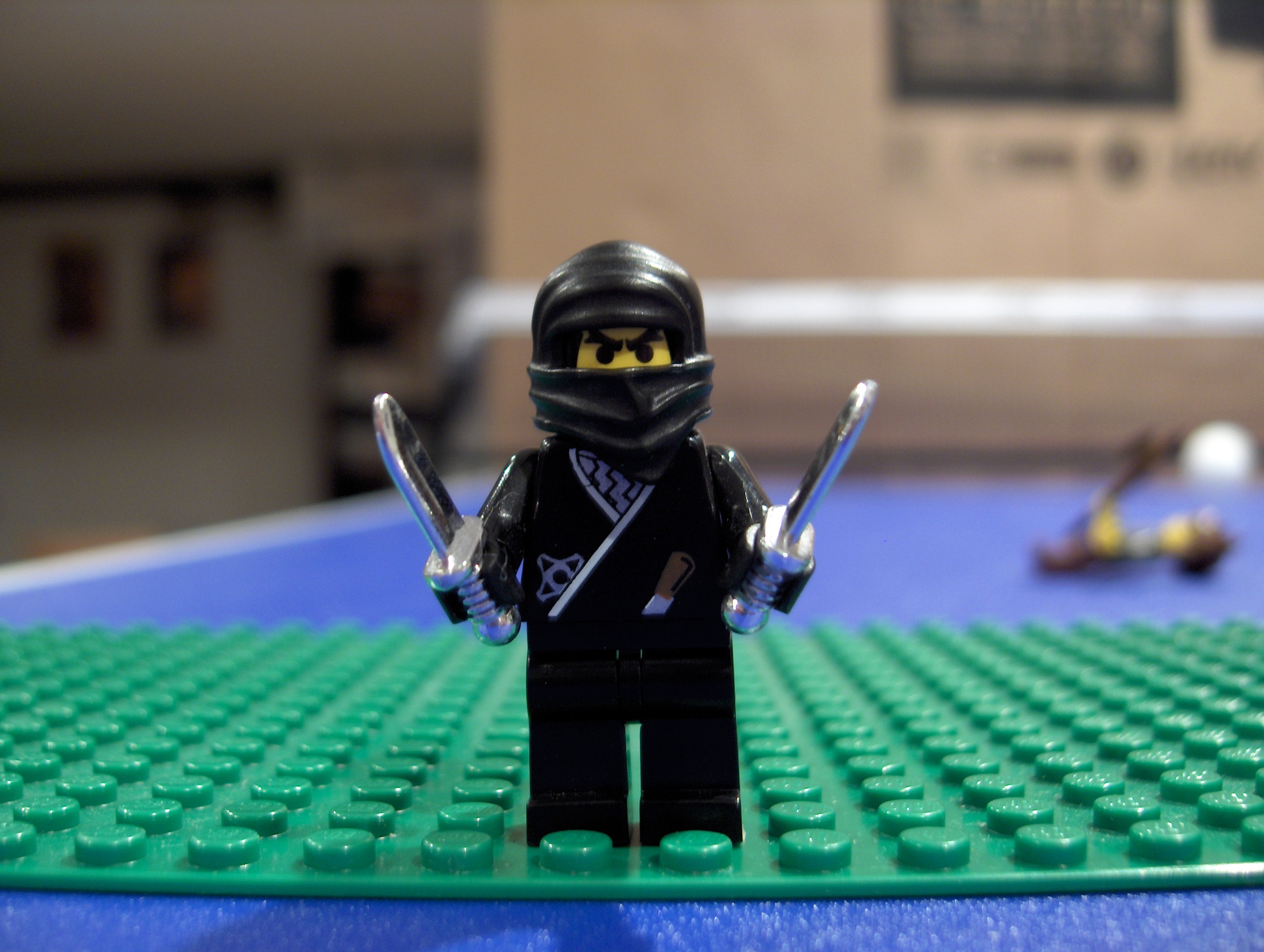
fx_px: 1426
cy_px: 476
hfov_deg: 47.8
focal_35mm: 39
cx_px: 632
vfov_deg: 36.9
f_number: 2.8
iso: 100
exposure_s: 1/1.44
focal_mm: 8
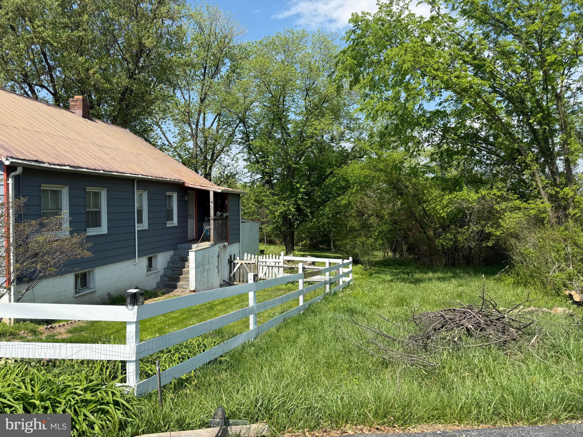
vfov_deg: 56.8
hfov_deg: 71.6
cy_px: 218
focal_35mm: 24
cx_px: 292
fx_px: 404
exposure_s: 1/3425
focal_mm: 6.76
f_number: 1.78
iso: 80
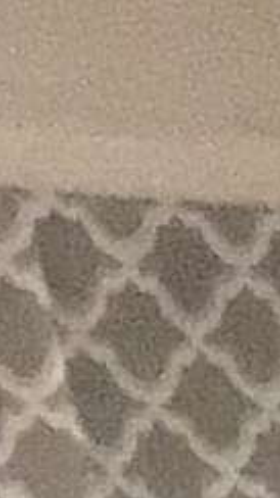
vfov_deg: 8.9
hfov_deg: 6.1
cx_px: -16
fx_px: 2630
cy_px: 1465
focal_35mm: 199
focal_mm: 2.65
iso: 640
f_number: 2.2
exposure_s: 1/15
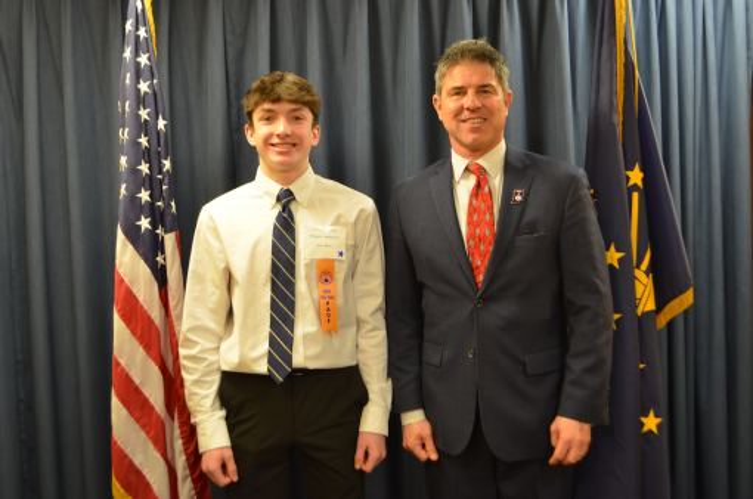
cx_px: 376
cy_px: 250
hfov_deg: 46.5
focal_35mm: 42
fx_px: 877
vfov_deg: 31.8
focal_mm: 28
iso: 400
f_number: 4.5
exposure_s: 1/15
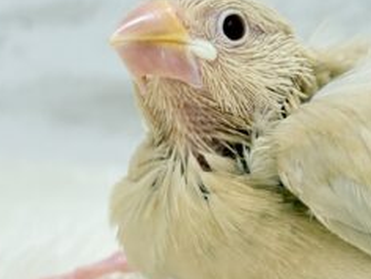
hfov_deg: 13.8
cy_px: 109
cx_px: 354
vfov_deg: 10.5
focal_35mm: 141
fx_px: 1511
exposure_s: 1/50
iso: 40
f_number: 1.6
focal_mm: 5.96
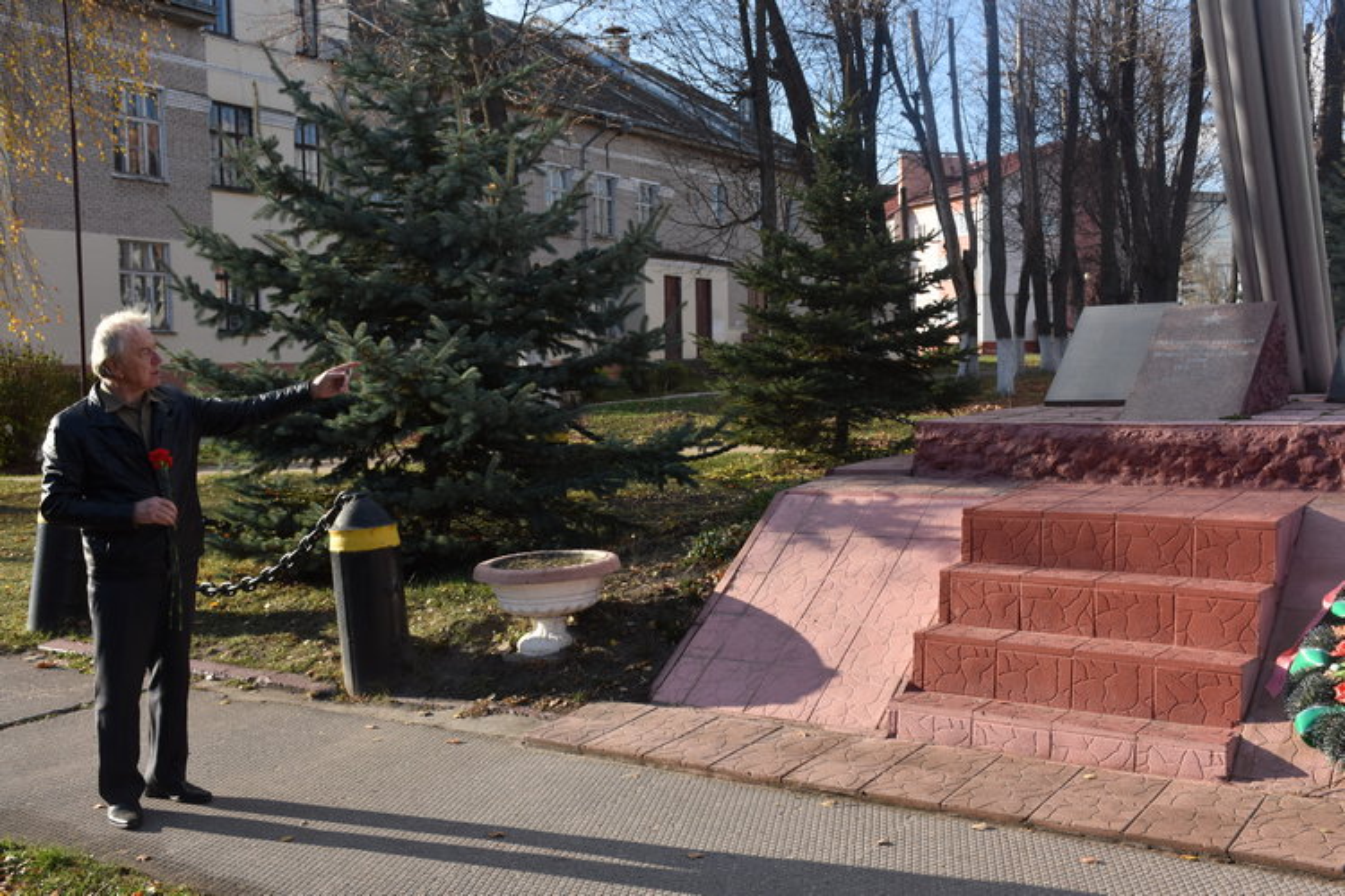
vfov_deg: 34.2
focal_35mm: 39
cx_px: 672
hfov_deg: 49.6
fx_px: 1457
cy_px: 448
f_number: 8
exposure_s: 1/500
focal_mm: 26
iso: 450
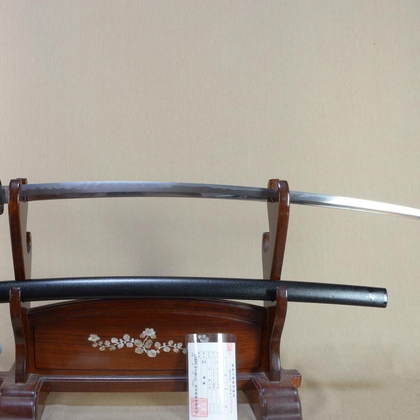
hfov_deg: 46.5
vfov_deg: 47.2
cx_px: 140
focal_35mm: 35
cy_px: 210
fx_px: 480
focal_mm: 18
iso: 400
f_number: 11
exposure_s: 1/1.6
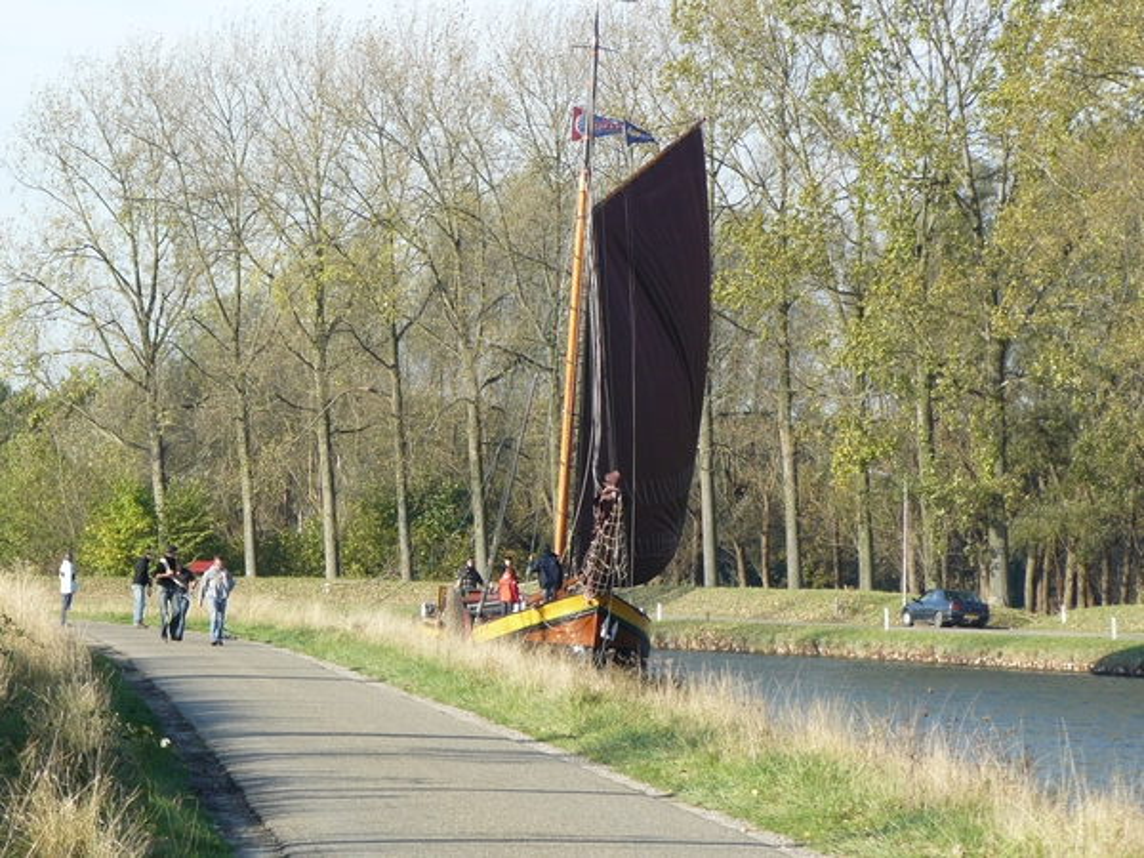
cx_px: 572
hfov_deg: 10.4
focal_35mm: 190
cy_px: 429
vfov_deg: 7.8
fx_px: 6279
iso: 100
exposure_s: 1/200
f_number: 5
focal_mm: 31.6
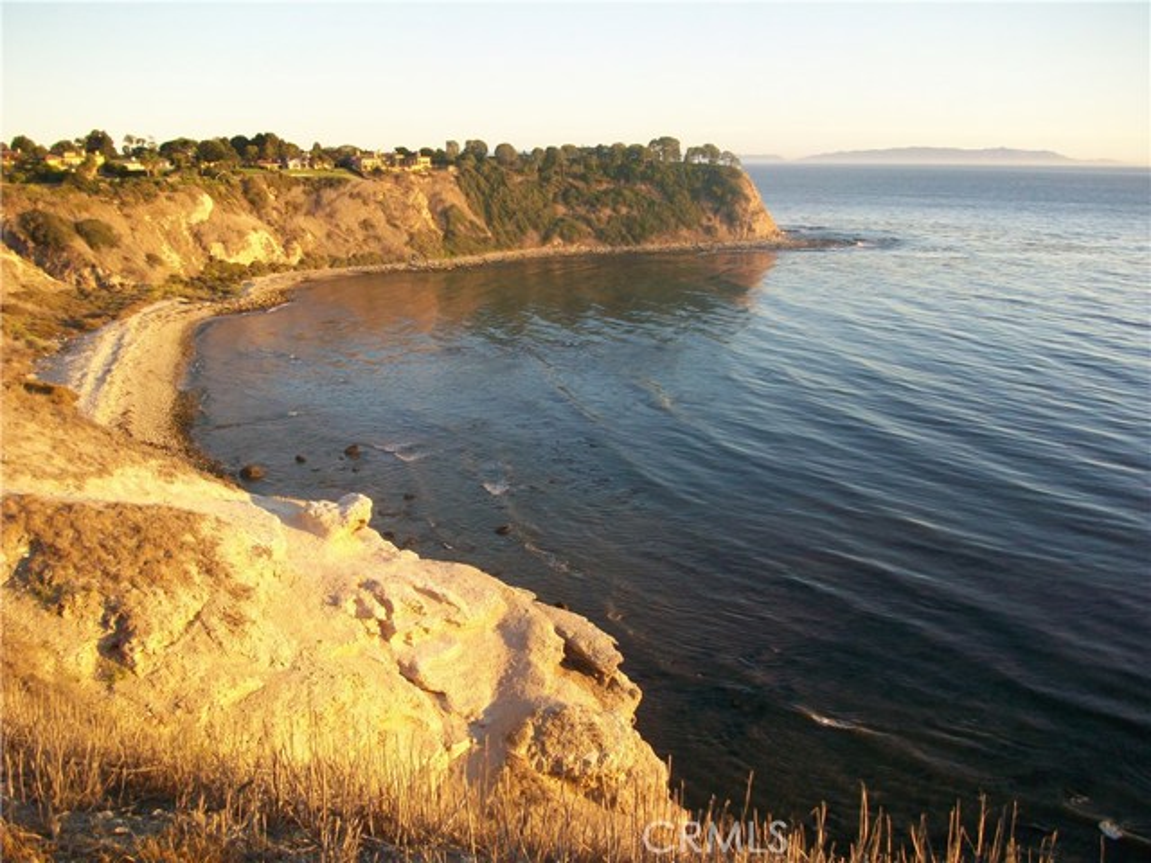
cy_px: 432
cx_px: 576
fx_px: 1064
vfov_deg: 44.2
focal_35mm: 32
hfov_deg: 56.8
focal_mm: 5.7
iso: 64
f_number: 2.8
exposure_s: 1/125
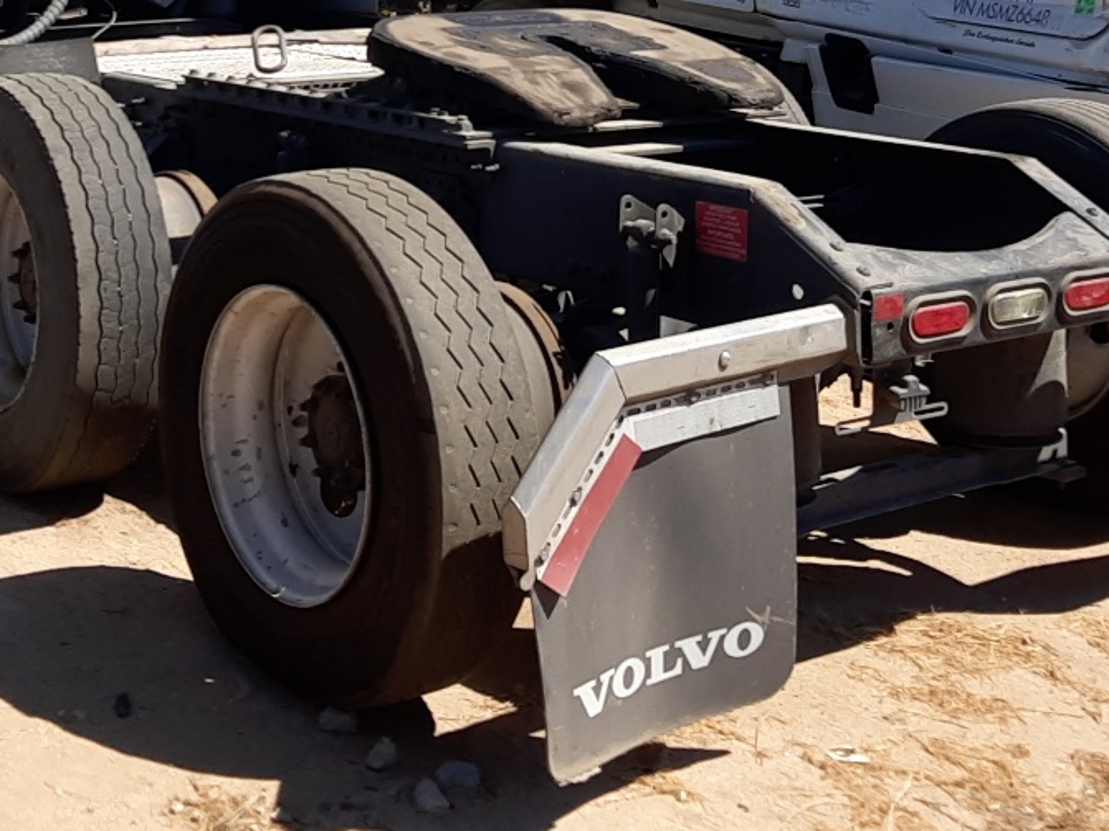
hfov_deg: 31.1
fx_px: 1986
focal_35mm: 62
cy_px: -2
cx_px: 420
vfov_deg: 22.7
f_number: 1.7
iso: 40
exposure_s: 1/2000
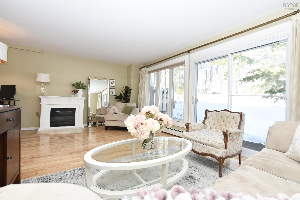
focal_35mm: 15
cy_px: 100
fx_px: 125
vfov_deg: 77.3
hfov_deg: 100.4
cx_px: 150
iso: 400
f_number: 5.6
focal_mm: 10
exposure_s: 1/125
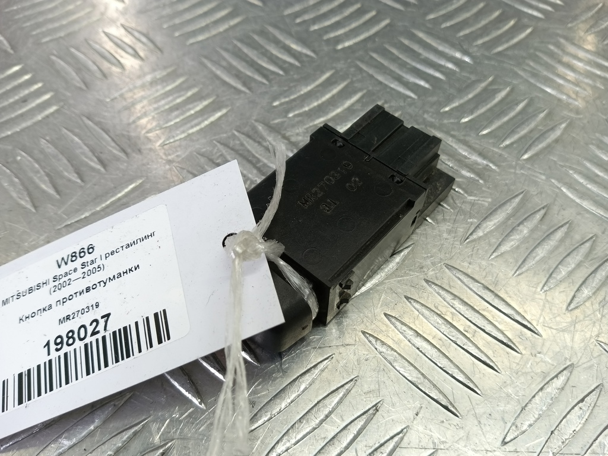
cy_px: 228
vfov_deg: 58.9
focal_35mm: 23
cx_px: 304
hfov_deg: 73.9
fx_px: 404
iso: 118
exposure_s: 1/50
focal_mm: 4.11
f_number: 1.6
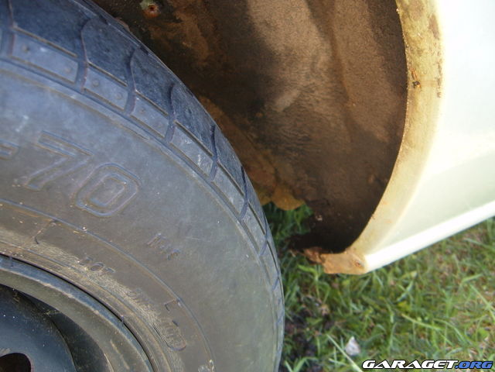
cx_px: 248
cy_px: 186
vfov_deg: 38.7
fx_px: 529
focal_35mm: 37
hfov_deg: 50.1
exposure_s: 1/45
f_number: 2.9
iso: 63
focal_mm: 6.2
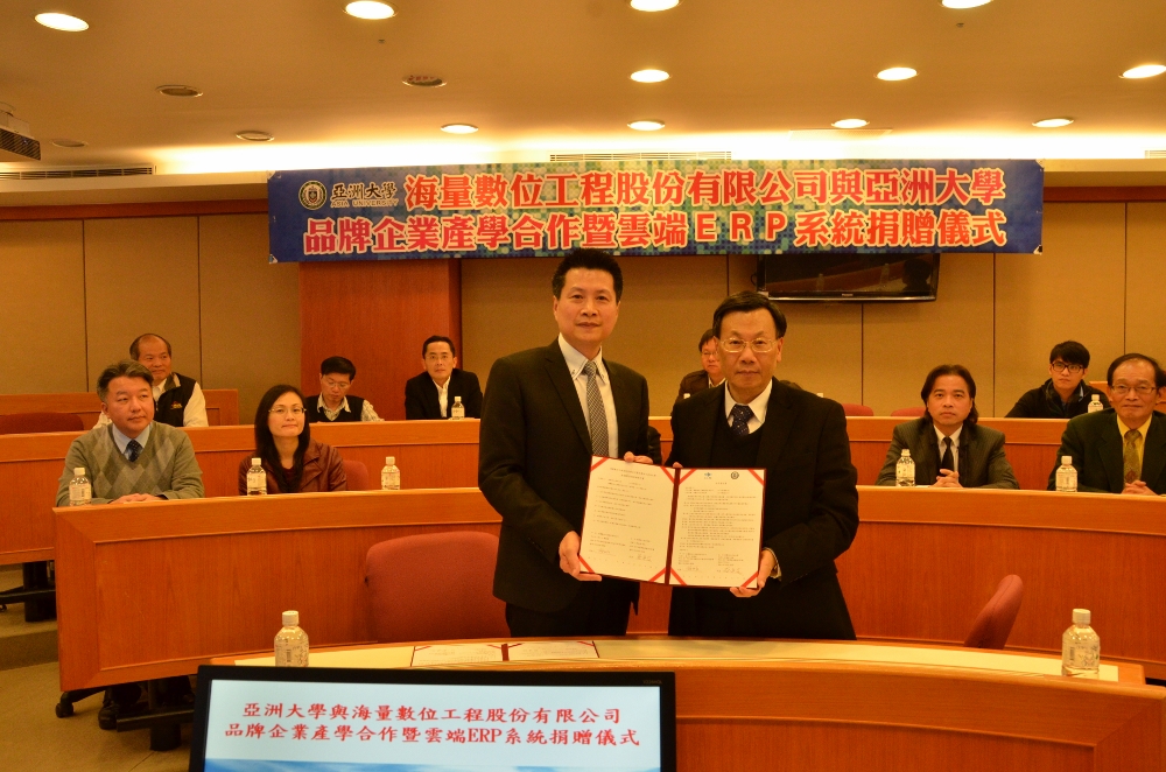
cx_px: 583
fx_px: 970
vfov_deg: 43.4
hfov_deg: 62.0
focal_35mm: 30
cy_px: 386
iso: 1600
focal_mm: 20
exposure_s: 1/40
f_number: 8
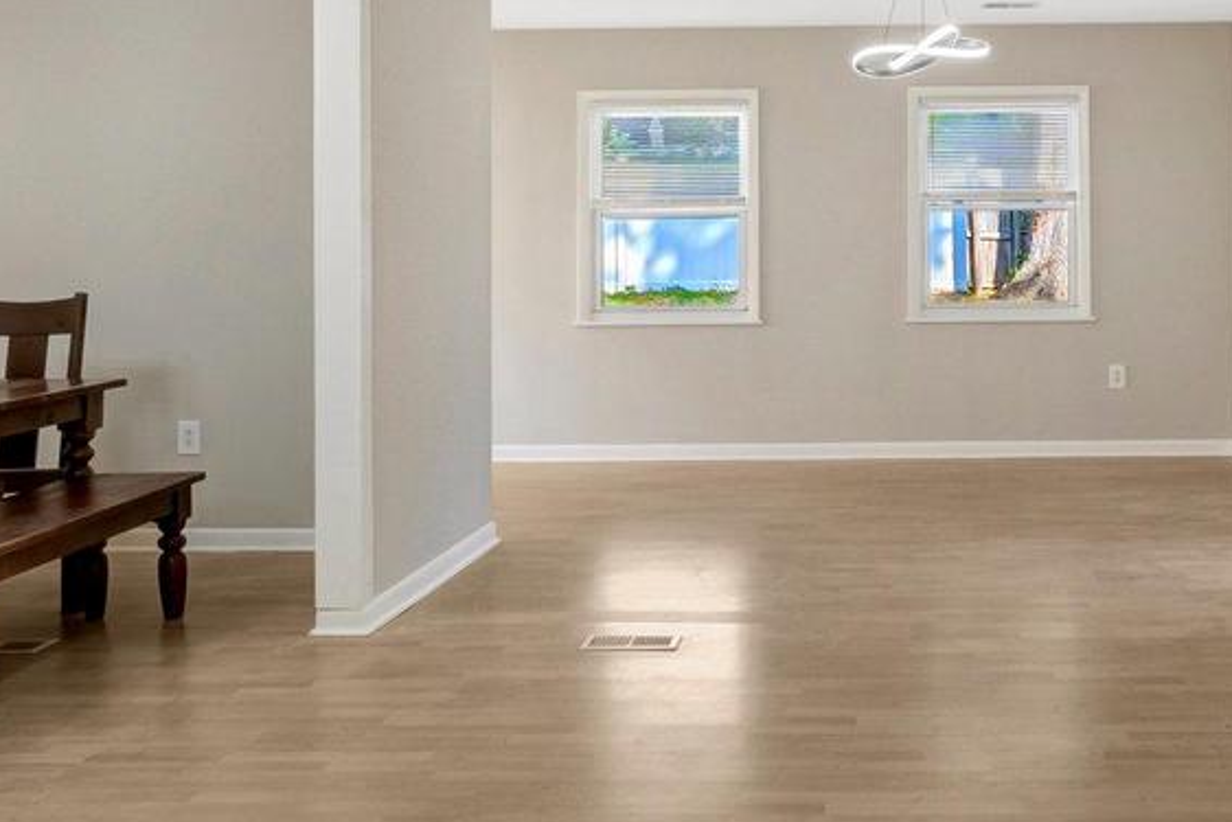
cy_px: 261
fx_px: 1403
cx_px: 892
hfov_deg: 46.1
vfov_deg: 32.3
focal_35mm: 41
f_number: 8
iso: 1250
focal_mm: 16
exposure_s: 1/100
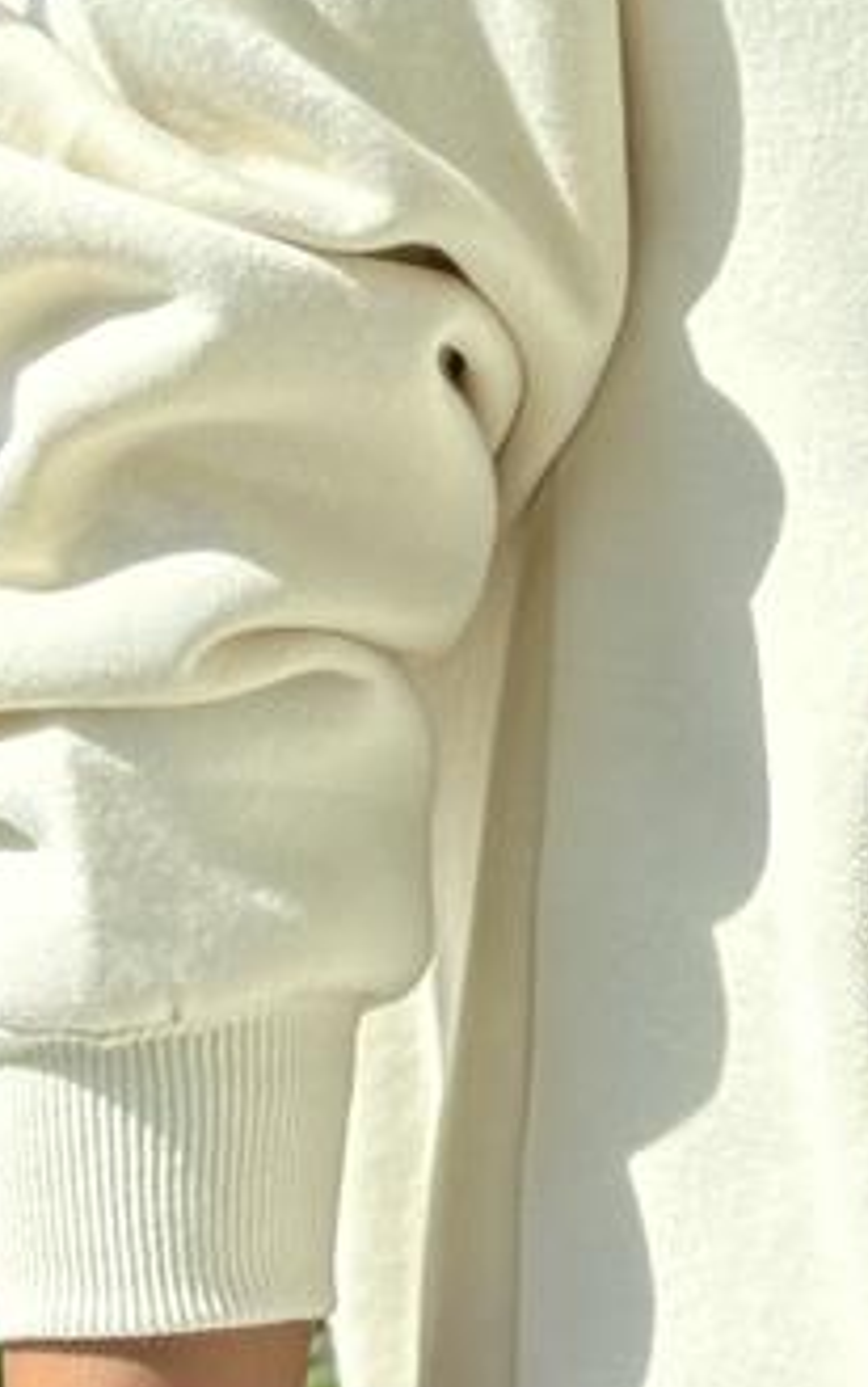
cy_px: -120
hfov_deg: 6.3
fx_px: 7787
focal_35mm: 206
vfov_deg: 10.1
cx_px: 1538
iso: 64
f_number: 1.78
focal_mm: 6.76
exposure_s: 1/888
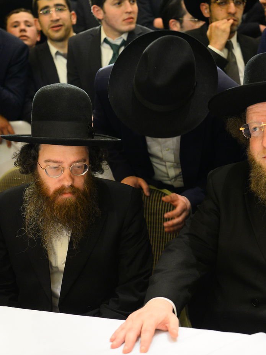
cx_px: 170
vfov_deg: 31.7
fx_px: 625
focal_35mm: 61
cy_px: 178
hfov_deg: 23.9
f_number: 2.8
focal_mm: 42
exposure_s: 1/160
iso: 2500
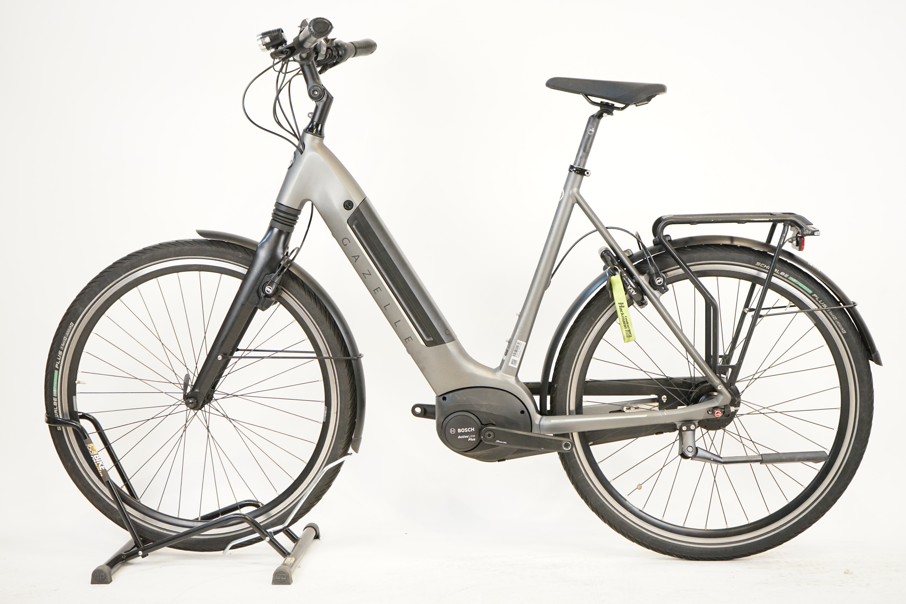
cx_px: 453
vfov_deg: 25.1
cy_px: 302
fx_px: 1359
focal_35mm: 54
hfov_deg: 36.9
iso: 3200
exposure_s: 1/200
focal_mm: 54
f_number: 5.6
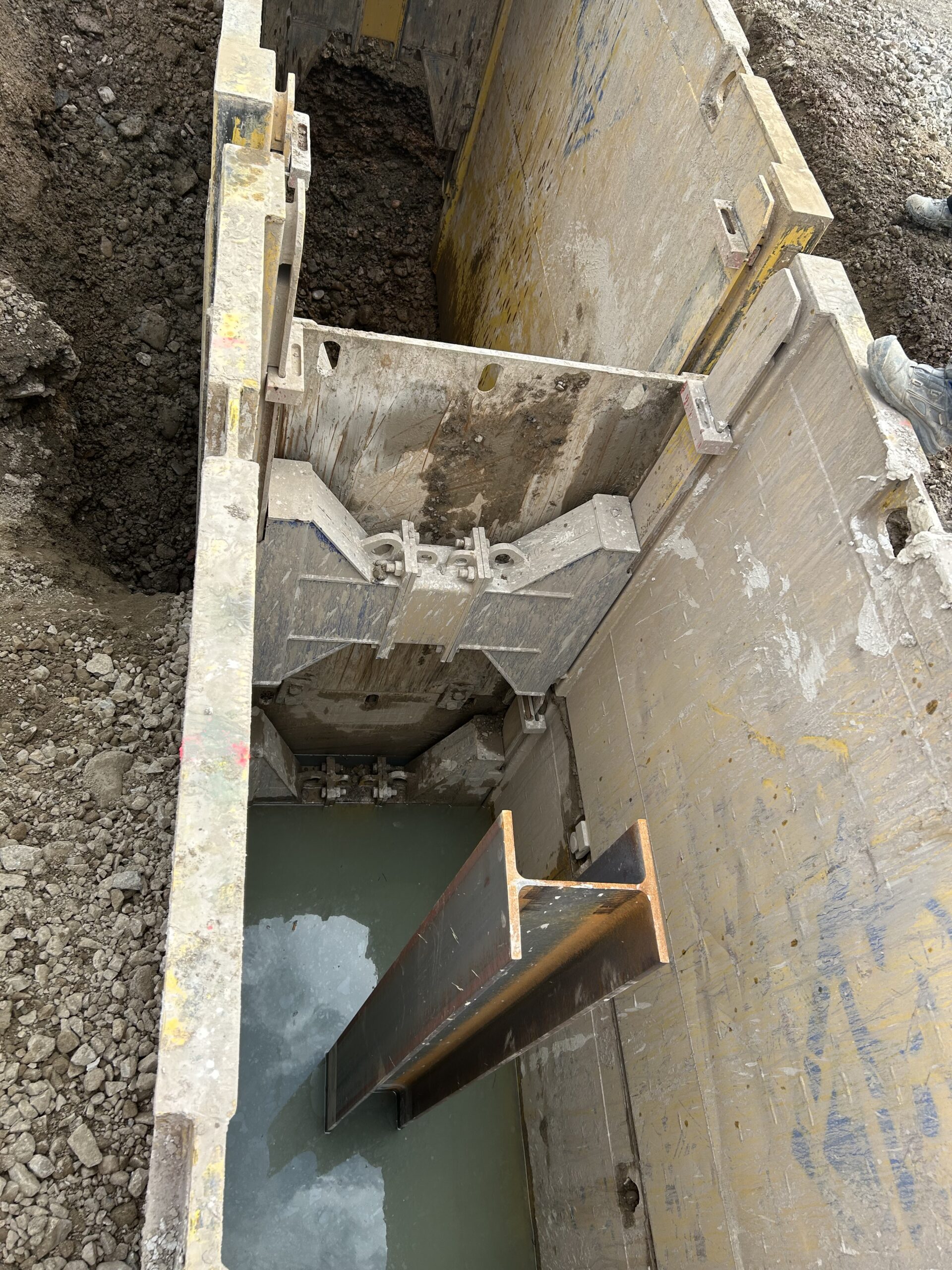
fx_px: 953
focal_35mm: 26
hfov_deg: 53.1
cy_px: 635
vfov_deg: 67.3
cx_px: 476
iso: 50
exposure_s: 1/1029
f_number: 1.5
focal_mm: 5.7
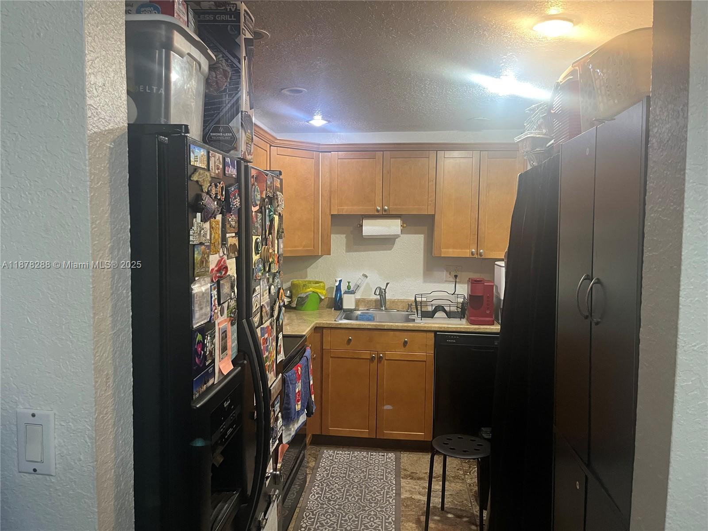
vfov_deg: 53.1
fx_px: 532
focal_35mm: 26
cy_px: 266
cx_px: 354
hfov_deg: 67.3
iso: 320
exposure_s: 1/60
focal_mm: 5.1
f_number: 1.6
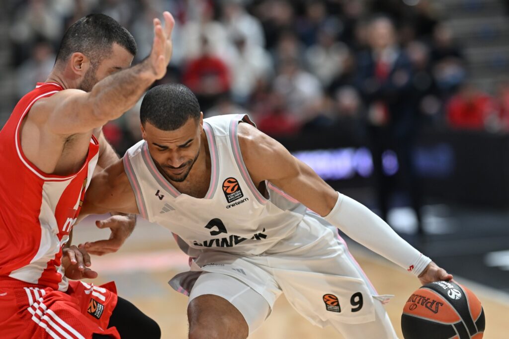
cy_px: 170
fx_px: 2855
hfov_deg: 10.2
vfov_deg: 6.8
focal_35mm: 202
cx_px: 254
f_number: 1.8
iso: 800
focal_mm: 135
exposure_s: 1/1250
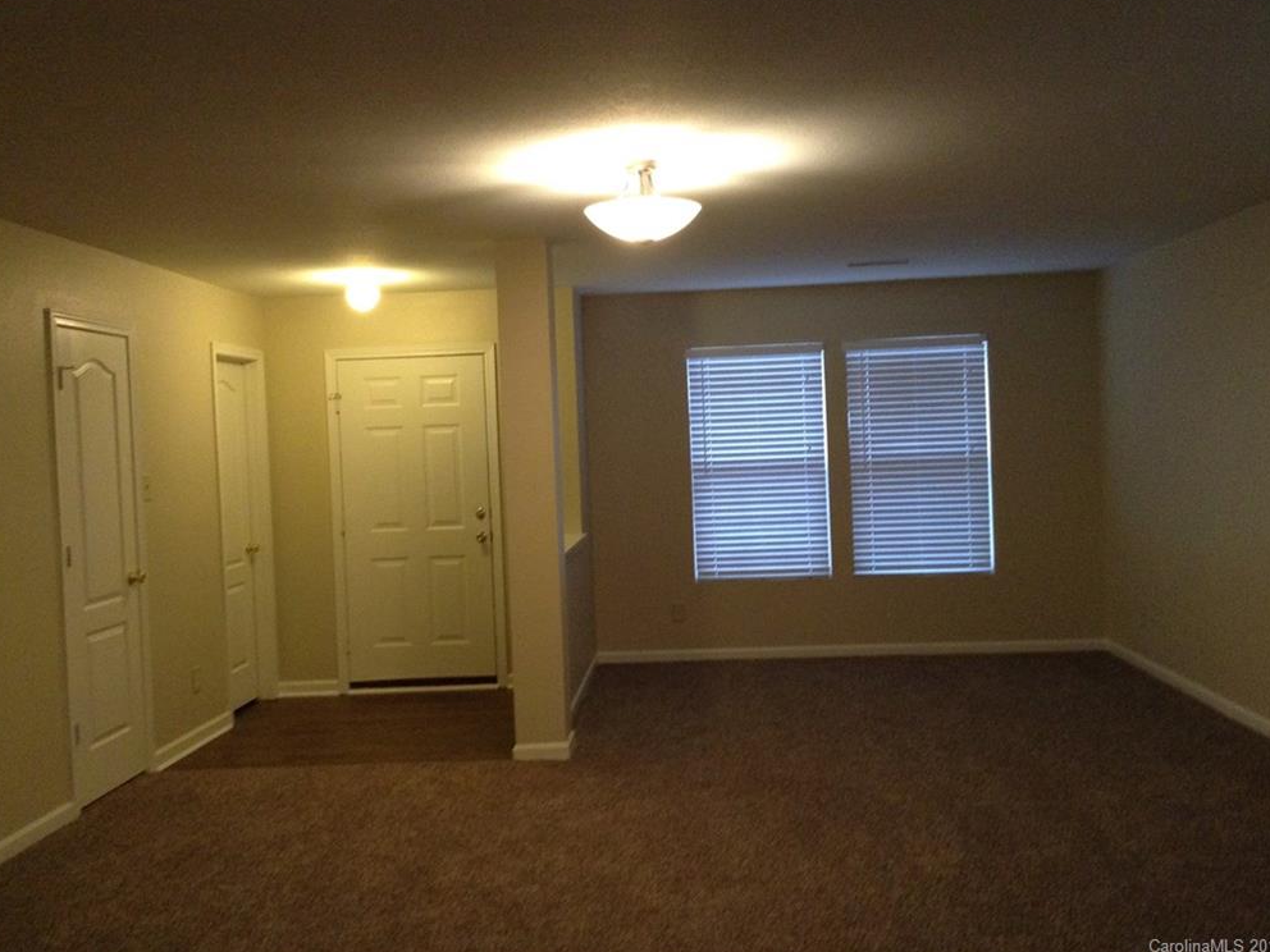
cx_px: 640
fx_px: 1247
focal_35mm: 34
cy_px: 470
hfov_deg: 54.0
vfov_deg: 41.8
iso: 200
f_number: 2.4
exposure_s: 1/24
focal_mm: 3.3
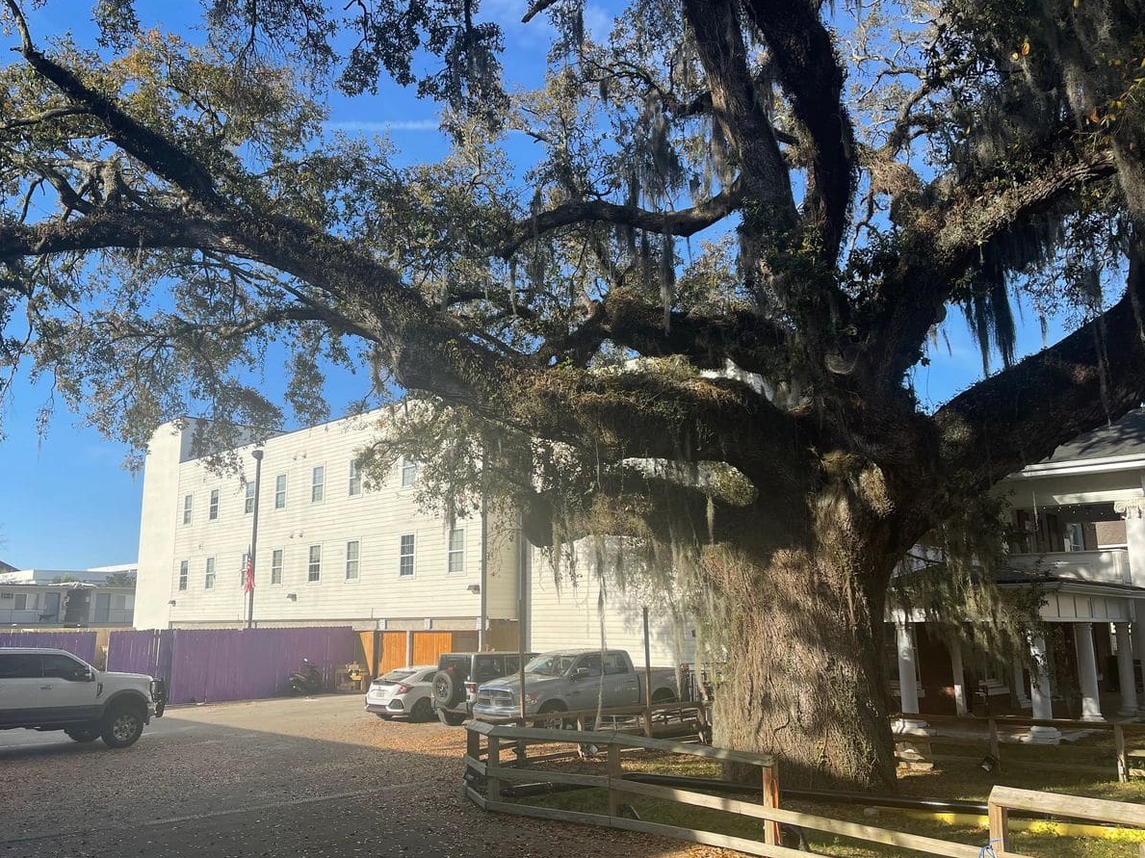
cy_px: 436
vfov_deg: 49.7
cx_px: 531
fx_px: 926
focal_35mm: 28
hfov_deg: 63.4
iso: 32
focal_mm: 5.1
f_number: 1.6
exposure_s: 1/3257
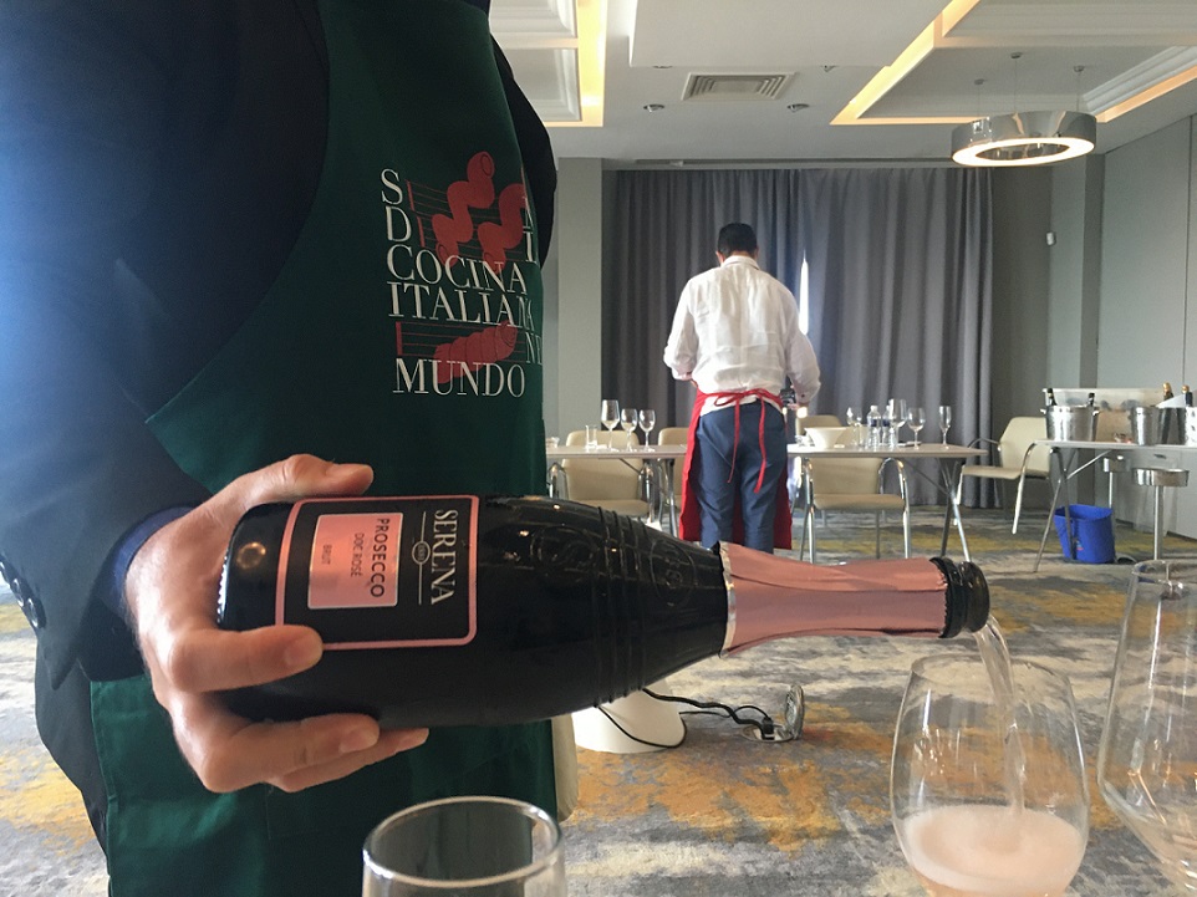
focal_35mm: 29
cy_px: 448
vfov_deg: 48.2
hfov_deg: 61.7
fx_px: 1003
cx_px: 598
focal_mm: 4.15
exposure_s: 1/30
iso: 125
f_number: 2.2
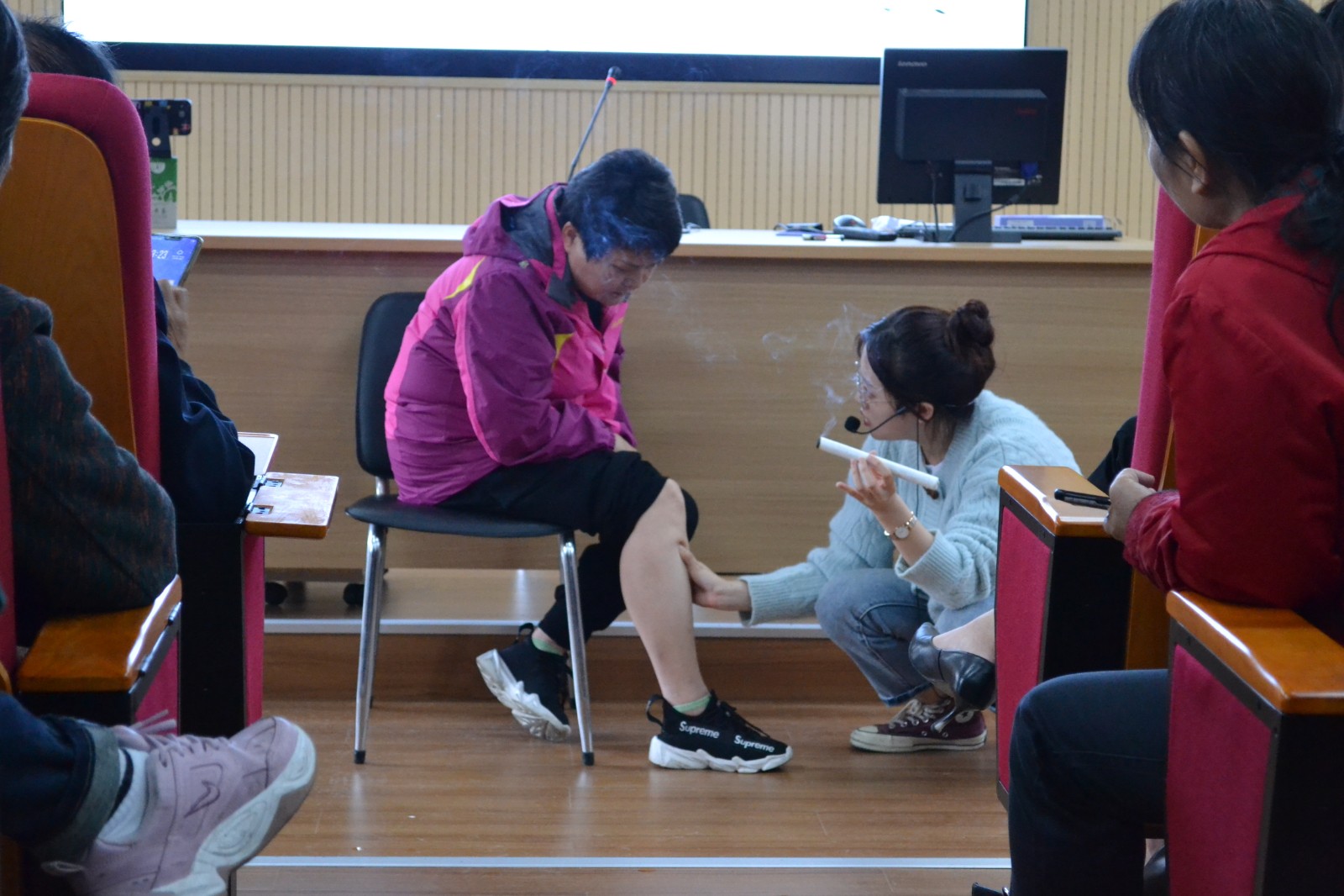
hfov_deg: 24.6
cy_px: 448
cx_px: 672
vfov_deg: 16.5
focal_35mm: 82
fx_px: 3079
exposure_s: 1/30
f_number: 5.6
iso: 3200
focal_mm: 55
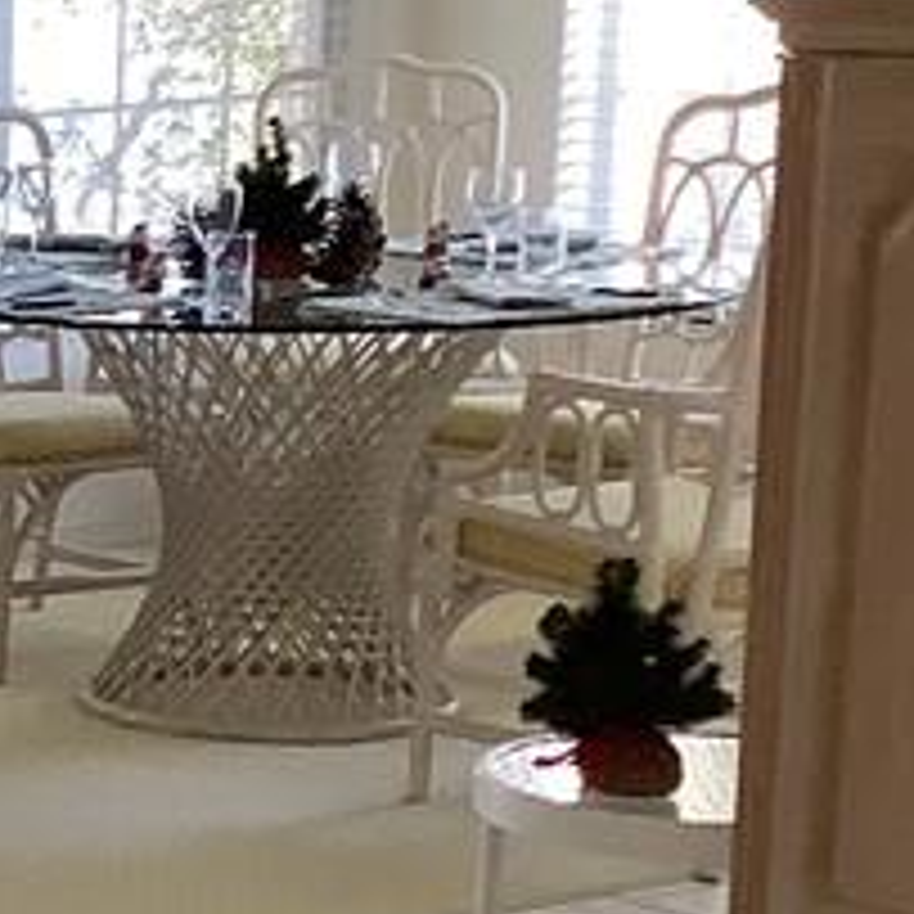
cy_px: 810
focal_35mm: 138
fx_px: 4122
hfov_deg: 11.0
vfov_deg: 12.6
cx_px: -1162
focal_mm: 3.3
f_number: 2.4
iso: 64
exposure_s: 1/60
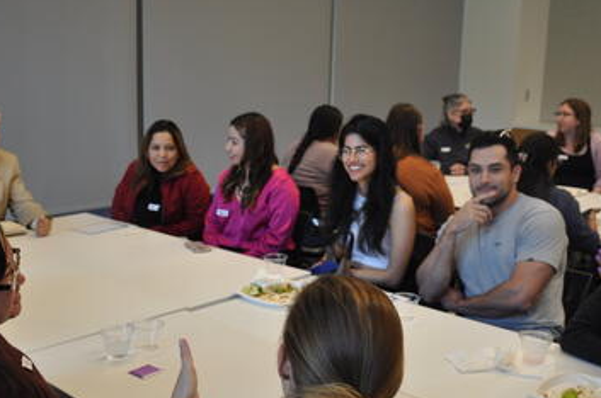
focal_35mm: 49
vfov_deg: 27.4
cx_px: 278
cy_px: 210
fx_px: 817
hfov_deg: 40.4
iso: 400
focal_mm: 24
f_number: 4.5
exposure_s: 1/80
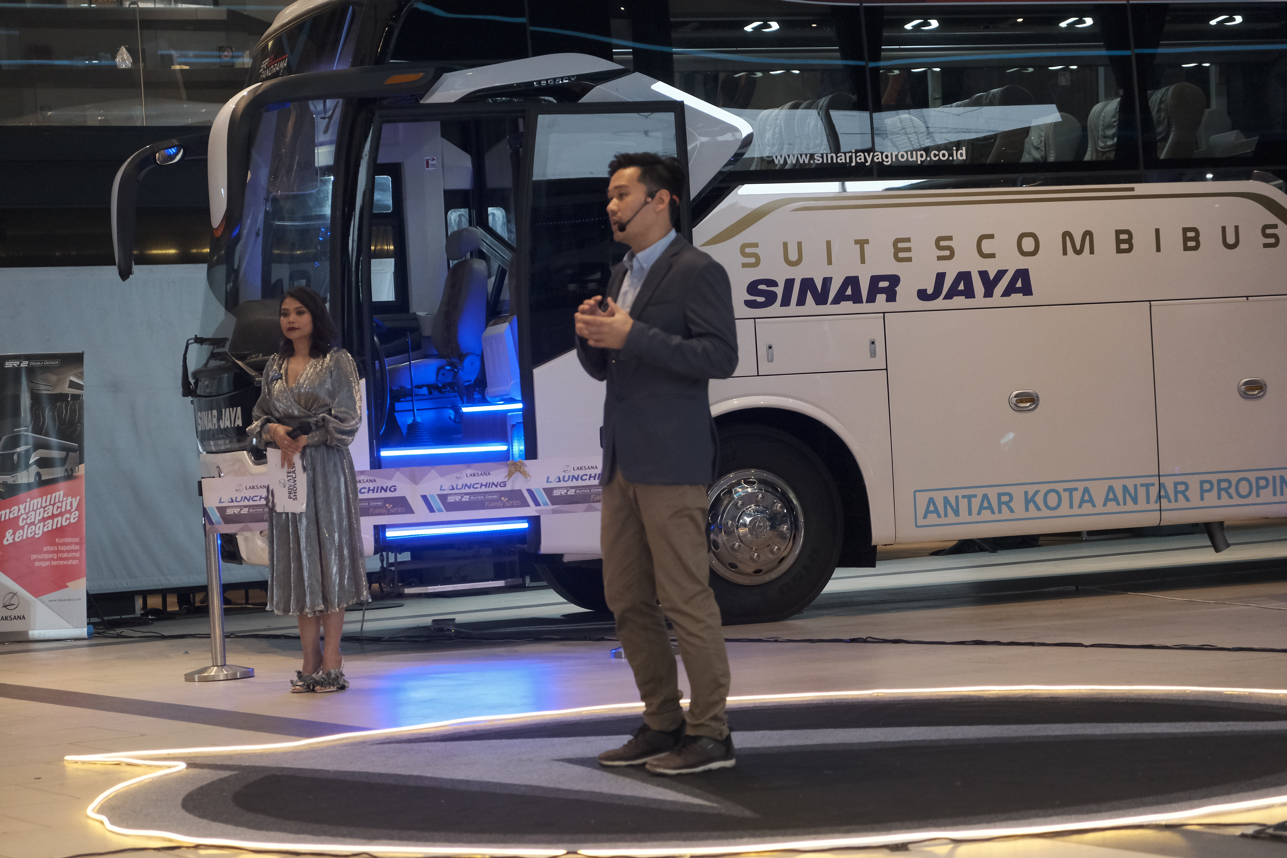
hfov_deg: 24.5
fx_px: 2967
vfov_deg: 16.5
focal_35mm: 83
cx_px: 644
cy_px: 429
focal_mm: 55
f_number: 4
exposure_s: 1/80
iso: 2500
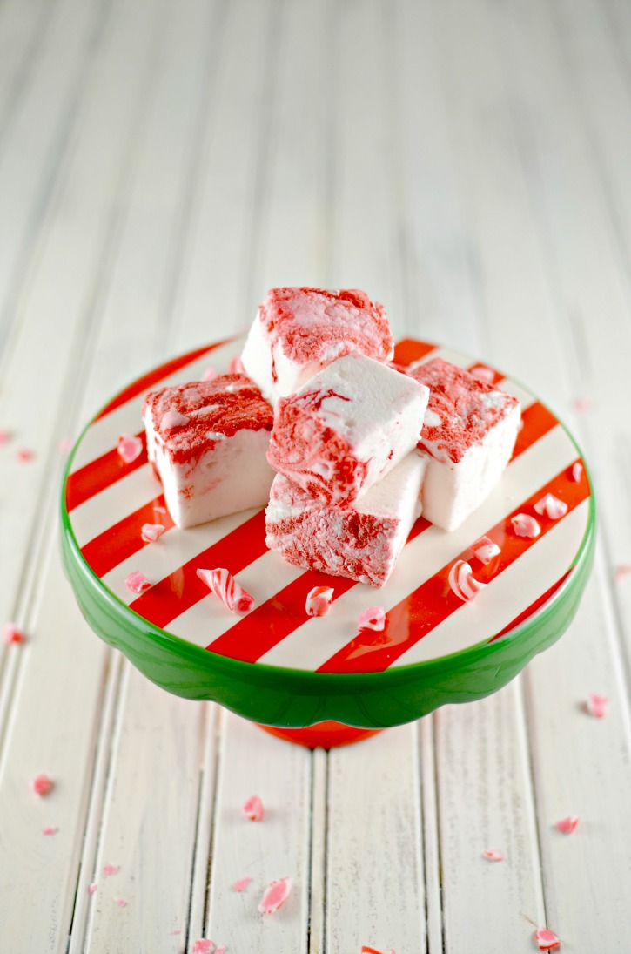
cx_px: 316
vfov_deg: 37.9
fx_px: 1387
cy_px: 477
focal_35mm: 52
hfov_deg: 25.6
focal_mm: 35
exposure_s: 1/500
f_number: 2.8
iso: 320
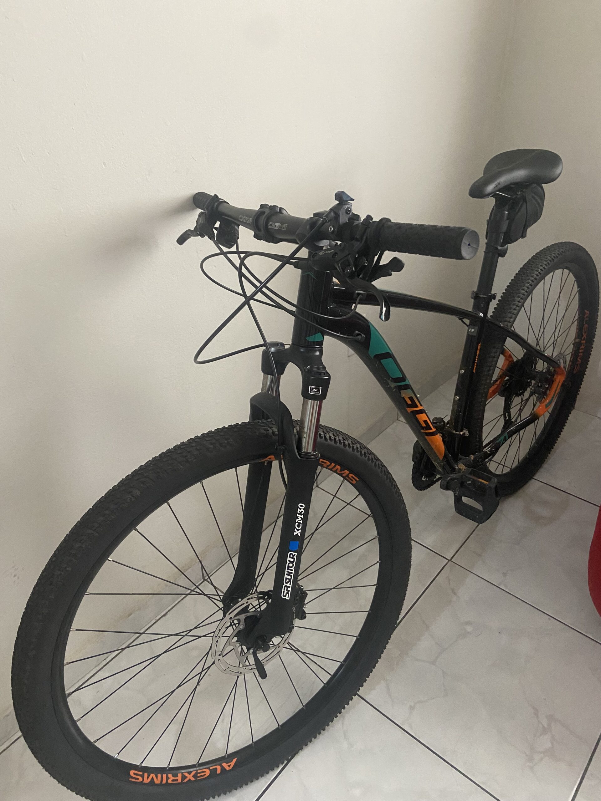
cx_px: 300
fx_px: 602
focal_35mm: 26
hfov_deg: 53.1
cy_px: 400
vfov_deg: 67.3
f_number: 1.8
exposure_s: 1/60
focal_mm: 4.25
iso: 500
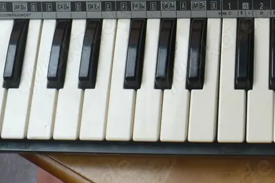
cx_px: 287
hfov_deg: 22.8
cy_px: 56
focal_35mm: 85
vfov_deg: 16.0
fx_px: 649
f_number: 2.8
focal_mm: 6.1
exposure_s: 1/160
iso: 100
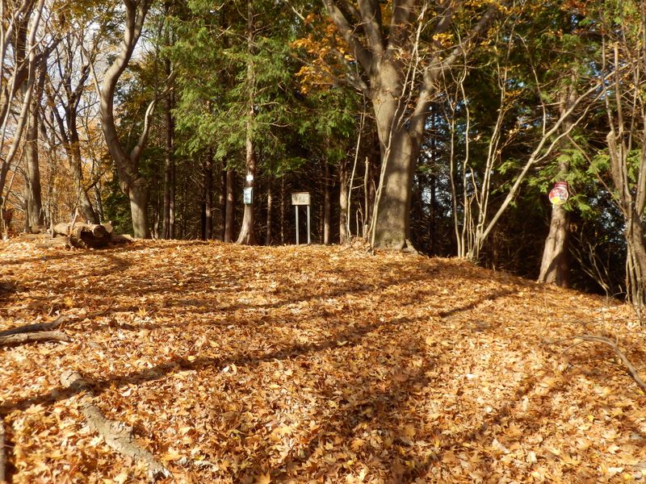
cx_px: 323
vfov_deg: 34.3
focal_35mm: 42
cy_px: 242
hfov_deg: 44.8
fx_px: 784
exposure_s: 1/200
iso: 80
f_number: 4
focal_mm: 7.4
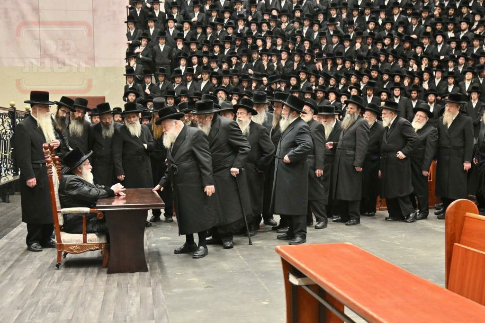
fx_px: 619
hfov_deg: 42.8
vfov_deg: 29.2
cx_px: 242
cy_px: 162
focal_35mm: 46
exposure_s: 1/320
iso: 800
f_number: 4
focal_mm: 31
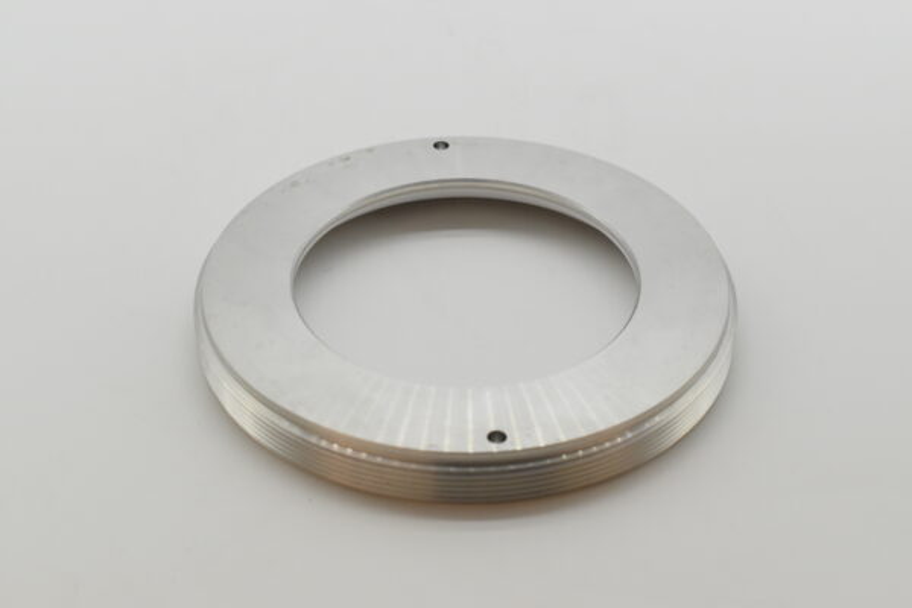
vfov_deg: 21.6
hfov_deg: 31.9
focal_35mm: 63
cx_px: 456
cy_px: 304
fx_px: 1596
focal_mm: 42
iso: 1600
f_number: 8
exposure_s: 1/2000
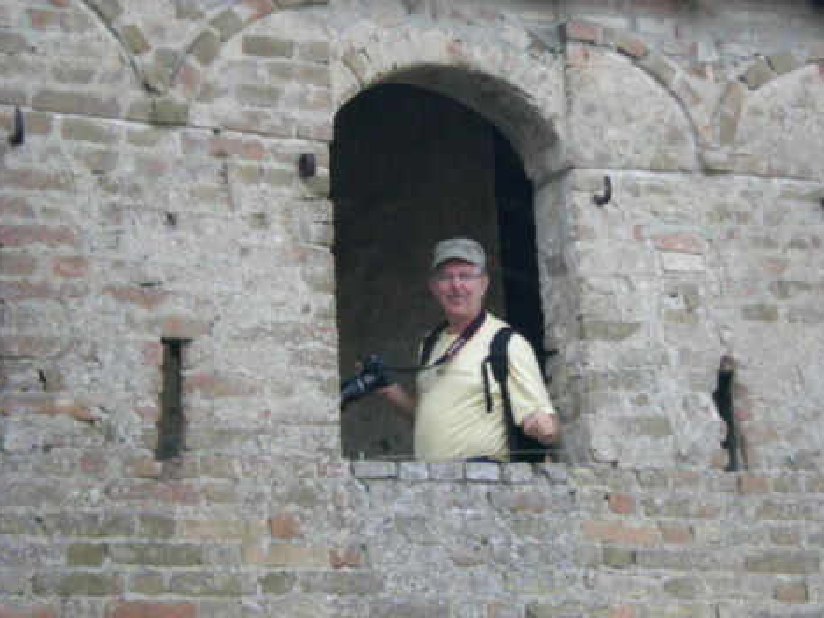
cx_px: 429
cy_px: 301
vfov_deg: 13.2
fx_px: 2667
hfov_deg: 17.6
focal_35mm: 112
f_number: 5.7
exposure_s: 1/112
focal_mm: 17.3
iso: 200
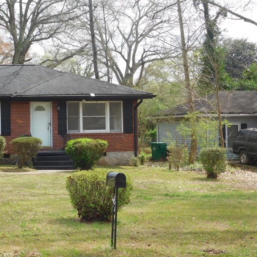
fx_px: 664
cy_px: 132
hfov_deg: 21.7
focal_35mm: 79
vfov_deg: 21.9
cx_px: 65
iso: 125
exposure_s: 1/400
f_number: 4
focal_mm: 10.4
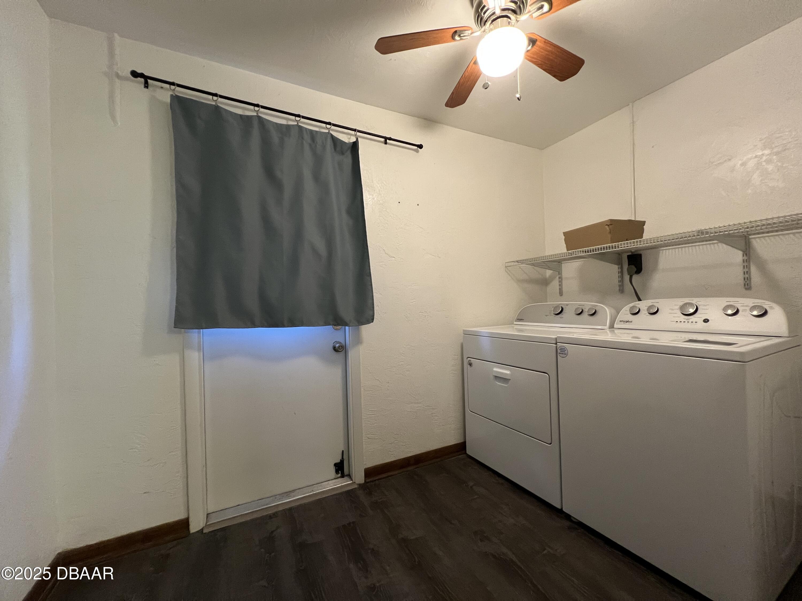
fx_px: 301
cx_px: 401
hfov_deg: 106.2
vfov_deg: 89.9
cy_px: 300
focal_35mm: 13
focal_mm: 1.57
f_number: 1.8
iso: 400
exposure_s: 1/60
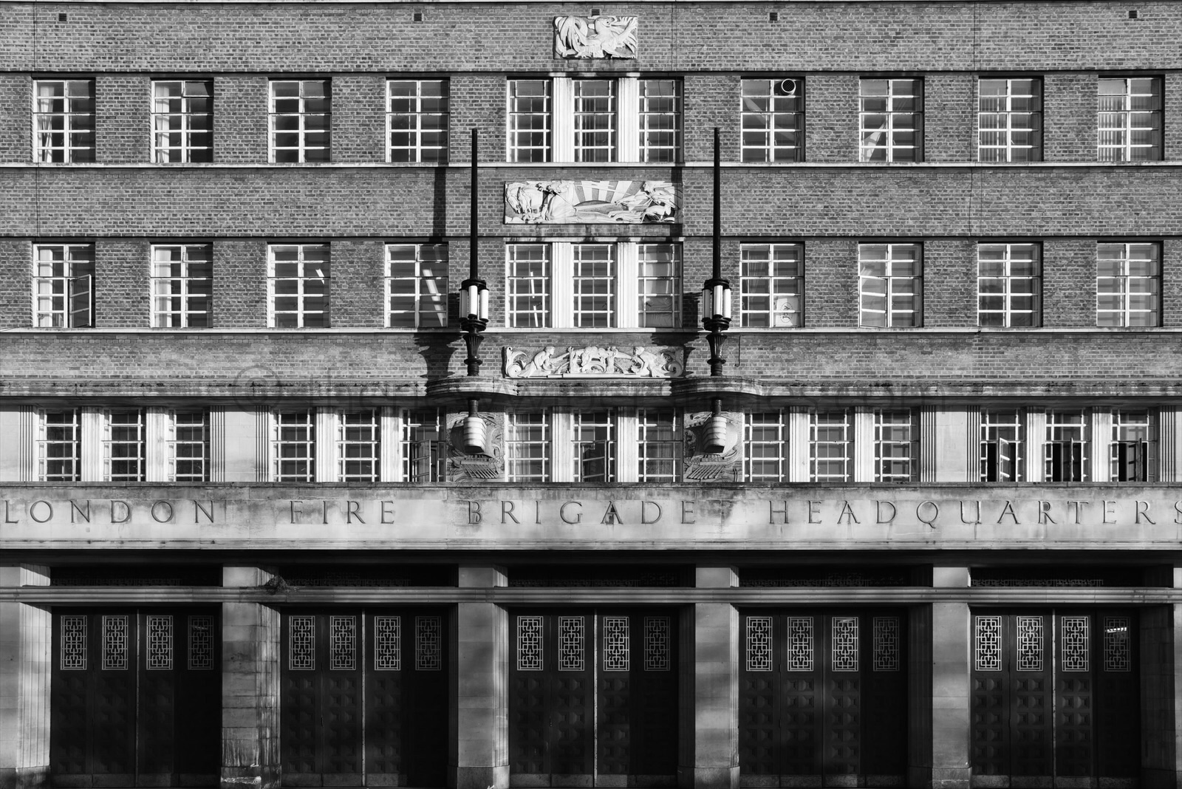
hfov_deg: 60.3
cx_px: 591
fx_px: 1018
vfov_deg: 42.4
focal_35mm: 31
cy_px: 394
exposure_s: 1/250
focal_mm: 31
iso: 280
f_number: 8
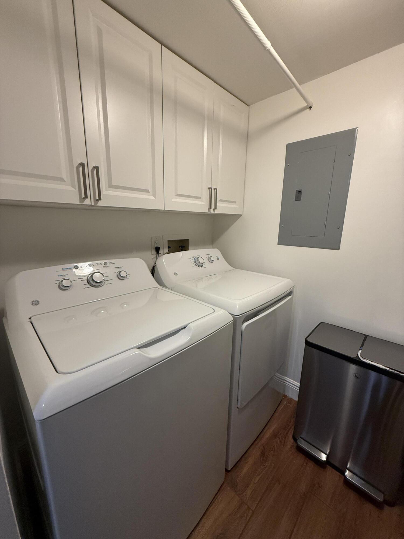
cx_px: 202
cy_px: 270
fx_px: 218
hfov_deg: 85.7
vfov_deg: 102.1
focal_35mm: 14
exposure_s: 1/120
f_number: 2.2
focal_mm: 2.22
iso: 250
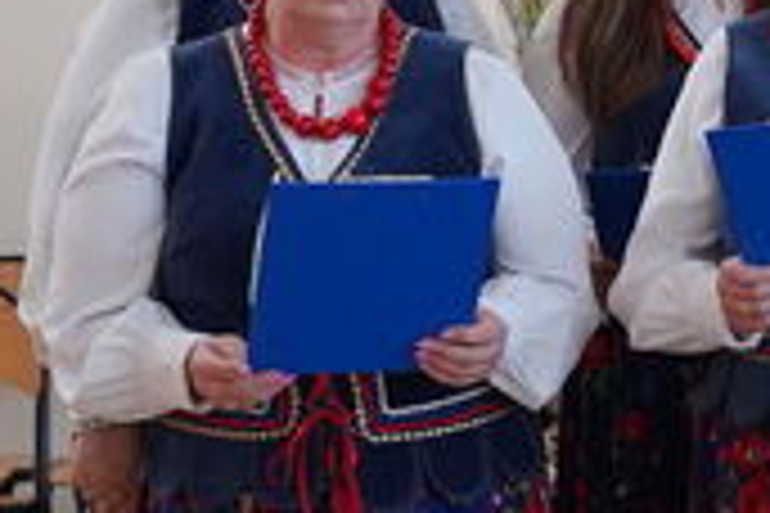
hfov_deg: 8.9
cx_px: 1819
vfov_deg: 6.5
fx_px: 4491
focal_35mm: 210
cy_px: 322
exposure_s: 1/160
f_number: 4
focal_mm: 35
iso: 2500
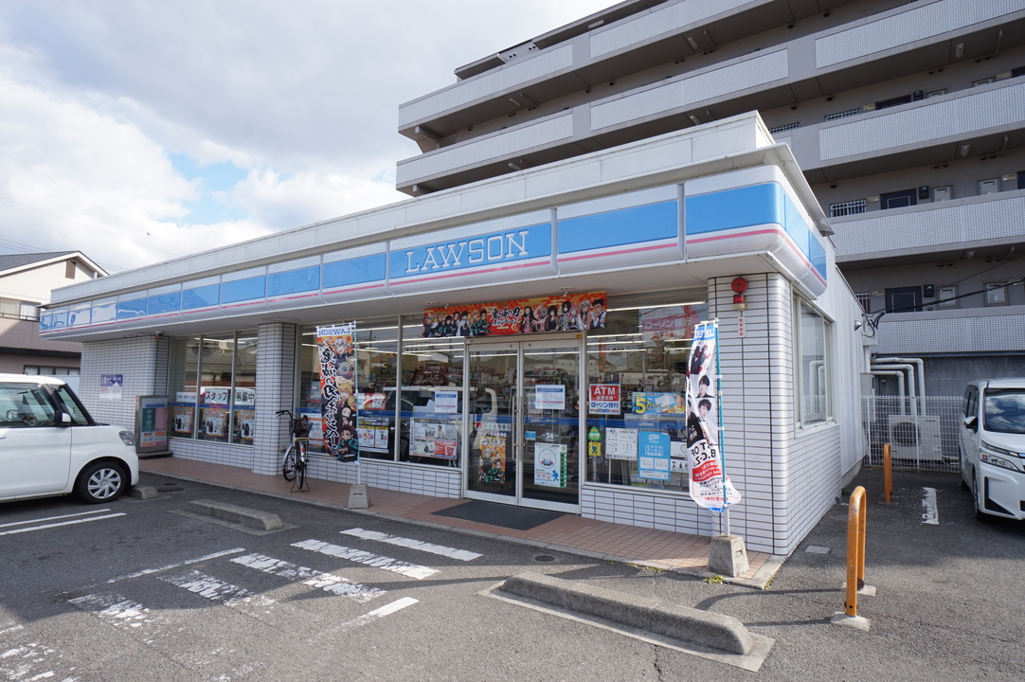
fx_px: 555
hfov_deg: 85.5
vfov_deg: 63.2
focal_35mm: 20
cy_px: 341
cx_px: 512
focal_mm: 13
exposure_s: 1/125
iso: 200
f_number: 11
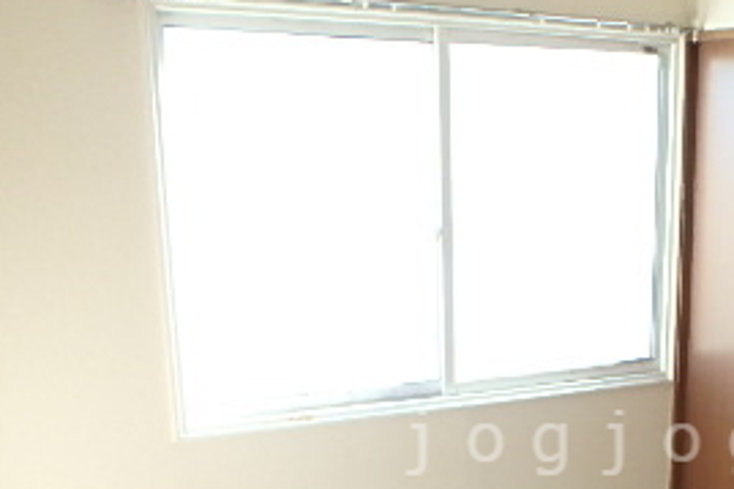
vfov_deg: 25.2
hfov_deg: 36.8
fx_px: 1060
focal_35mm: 52
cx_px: 592
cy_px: 443
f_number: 3.5
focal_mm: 3.7
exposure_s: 1/60
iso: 200
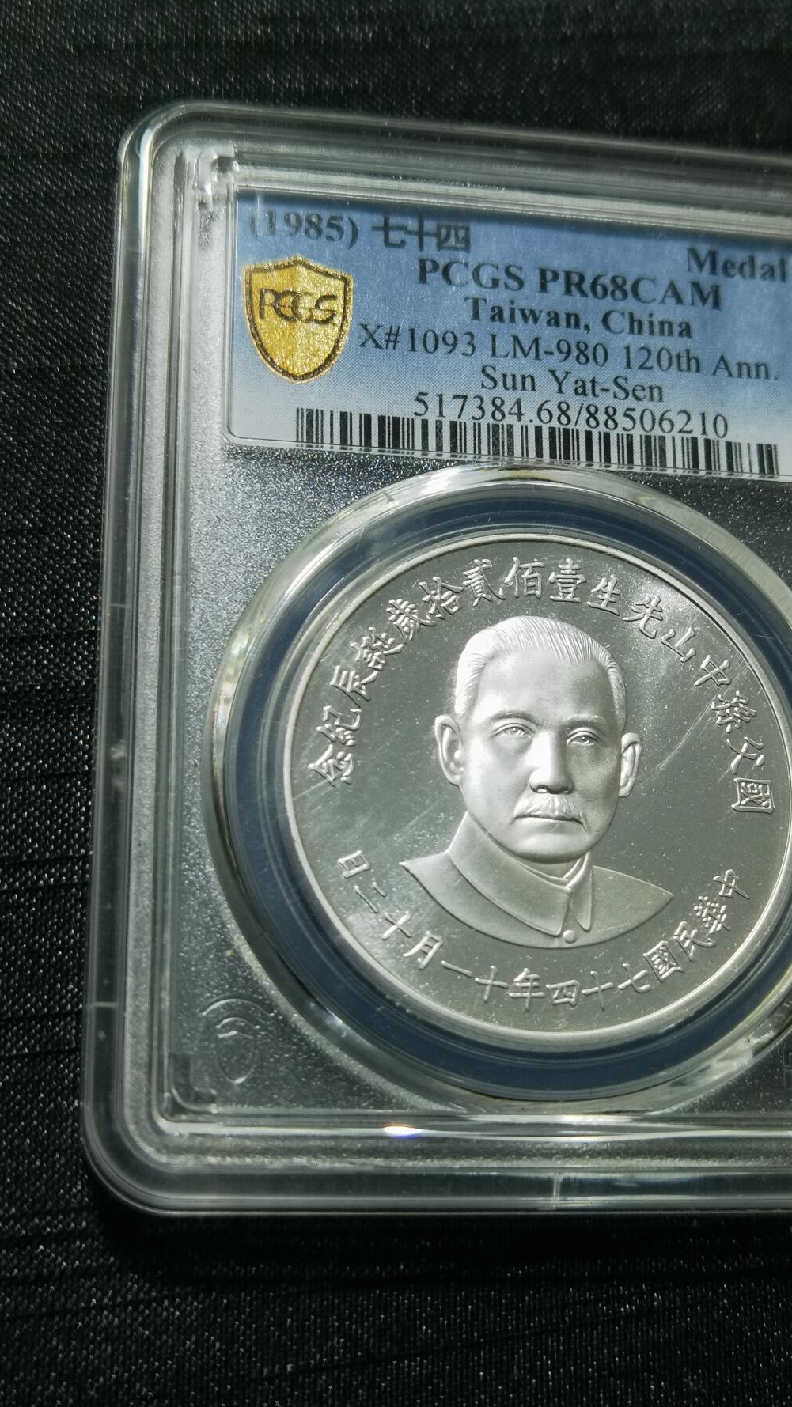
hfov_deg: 22.2
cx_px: 518
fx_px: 2016
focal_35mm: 54
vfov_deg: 38.5
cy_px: 705
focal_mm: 6.67
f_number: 1.9
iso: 64
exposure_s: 1/100
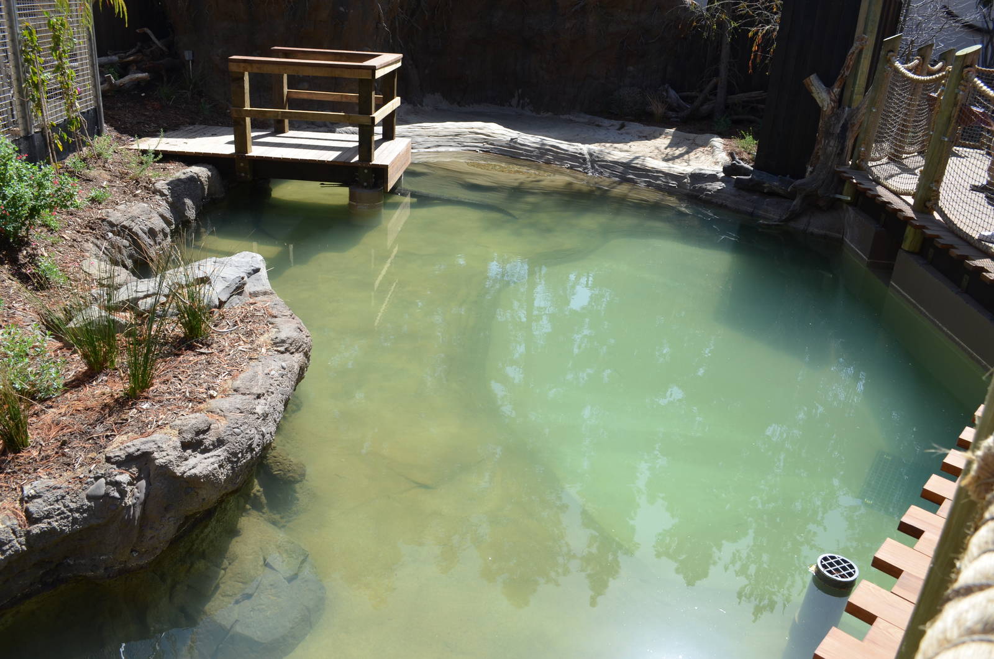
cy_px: 330
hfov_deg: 67.5
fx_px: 744
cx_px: 497
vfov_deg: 47.7
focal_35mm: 27
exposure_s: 1/250
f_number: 8
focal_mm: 18
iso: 180
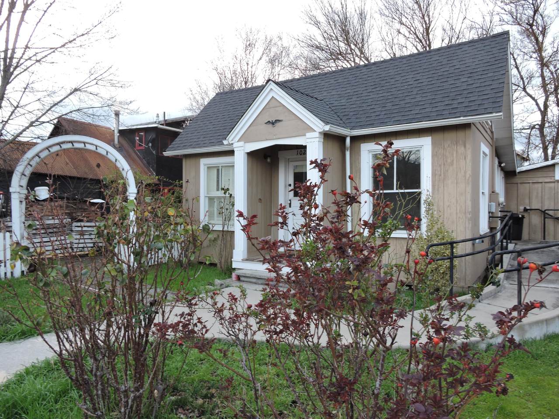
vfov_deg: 56.8
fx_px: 388
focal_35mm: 24
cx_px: 280
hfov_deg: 71.6
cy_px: 210
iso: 100
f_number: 3.3
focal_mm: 4.3
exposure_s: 1/30
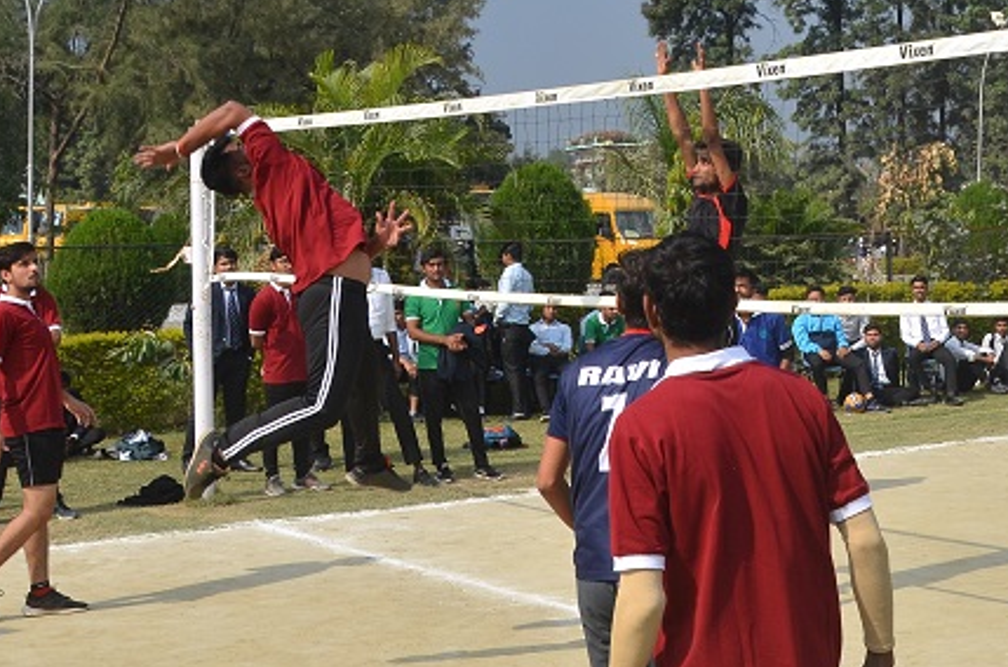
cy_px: 143
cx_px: 865
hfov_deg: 30.8
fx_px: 1760
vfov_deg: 21.2
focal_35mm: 63
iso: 200
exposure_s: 1/640
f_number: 7.1
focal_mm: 18
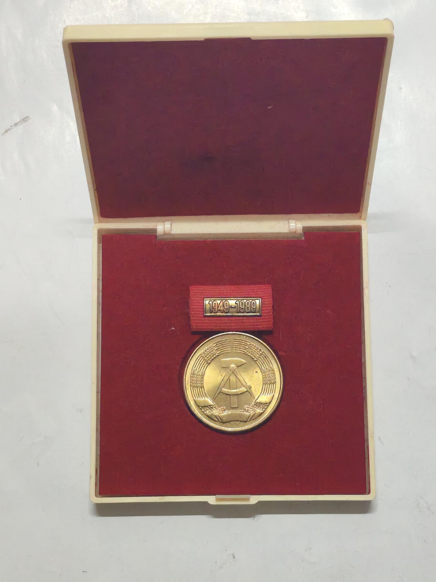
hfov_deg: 19.9
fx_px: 1243
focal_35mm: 74
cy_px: 291
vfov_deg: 26.3
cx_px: 218
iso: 1000
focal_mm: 5.52
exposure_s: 1/33
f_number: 1.95
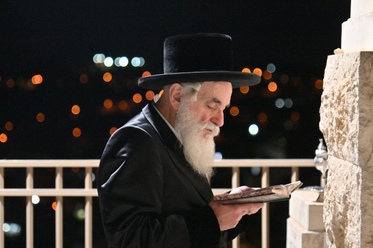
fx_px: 1864
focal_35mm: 180
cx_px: 186
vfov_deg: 7.6
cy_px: 124
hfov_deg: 11.4
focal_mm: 120
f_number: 4
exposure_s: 1/125
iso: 2500
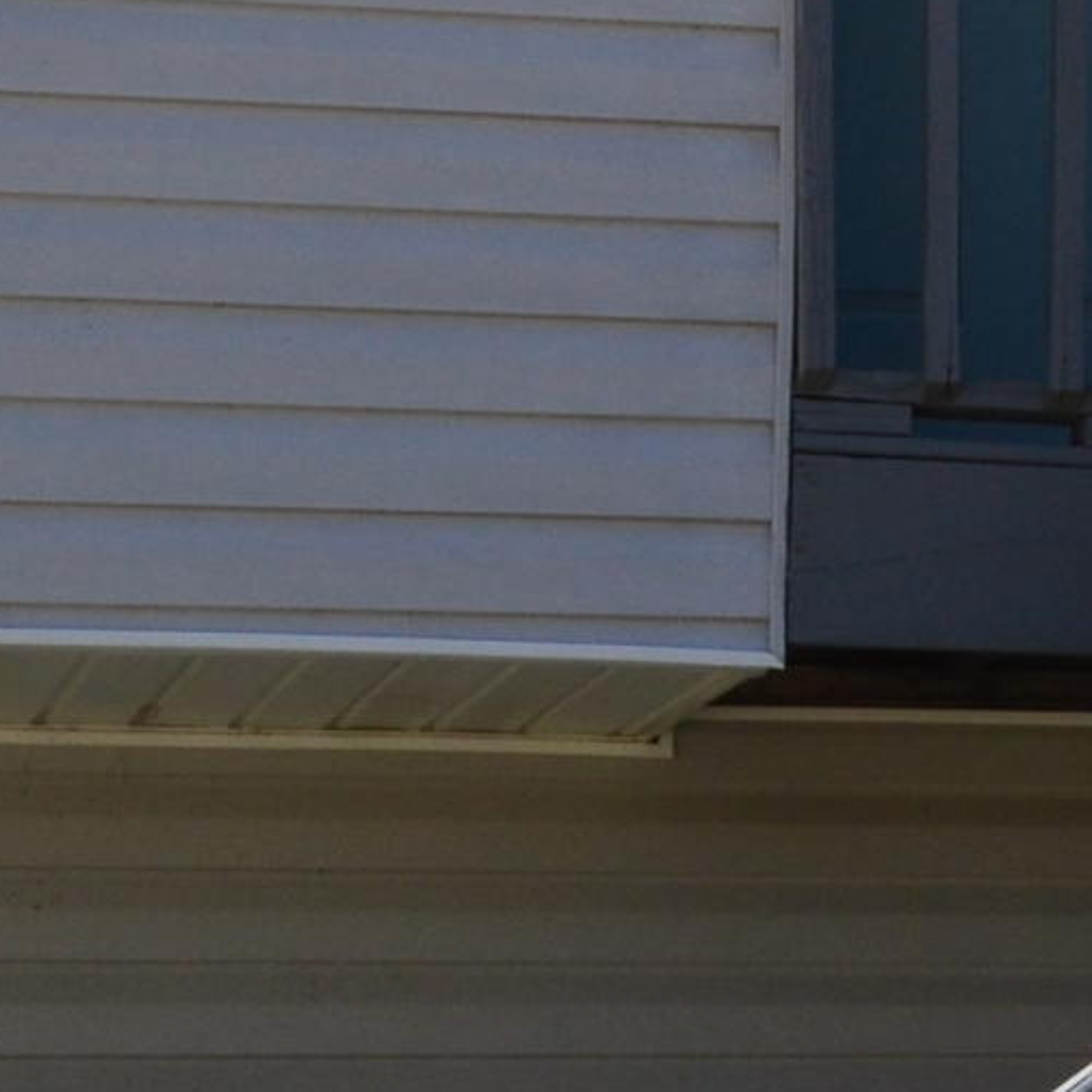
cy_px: 455
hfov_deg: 9.0
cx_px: 2195
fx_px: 6496
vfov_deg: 9.6
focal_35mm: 182
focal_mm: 24
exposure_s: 1/400
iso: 400
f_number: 11
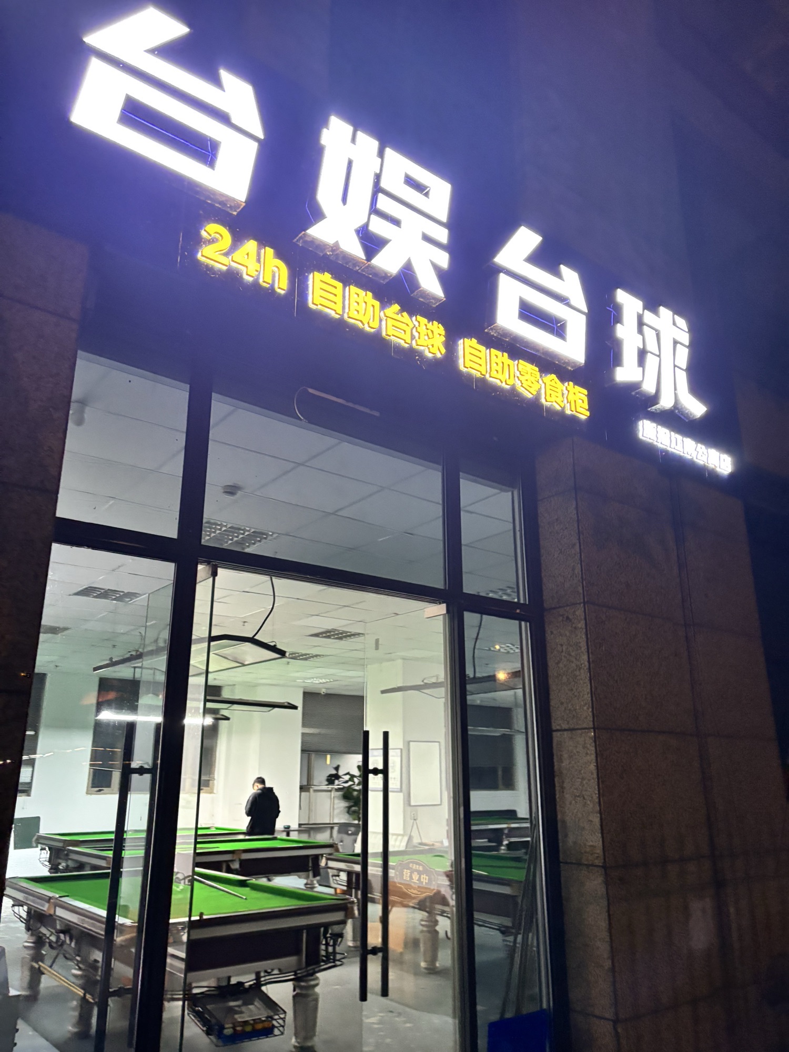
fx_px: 790
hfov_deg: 53.1
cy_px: 526
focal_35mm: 26
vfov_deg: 67.3
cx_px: 394
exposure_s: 1/60
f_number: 1.6
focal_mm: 5.96
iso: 500
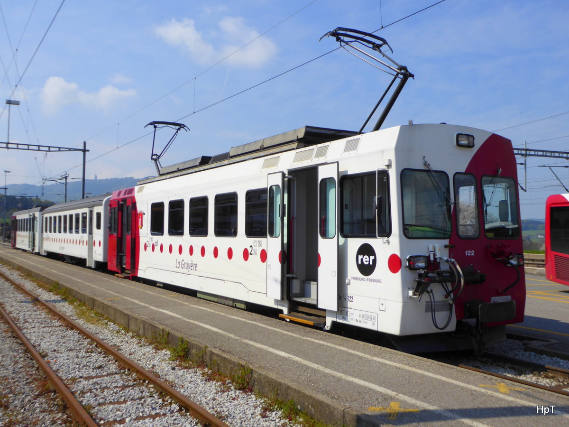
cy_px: 214
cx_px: 284
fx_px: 592
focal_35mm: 36
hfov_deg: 51.4
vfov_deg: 39.7
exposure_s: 1/1300
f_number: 3.7
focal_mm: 6.3
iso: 80
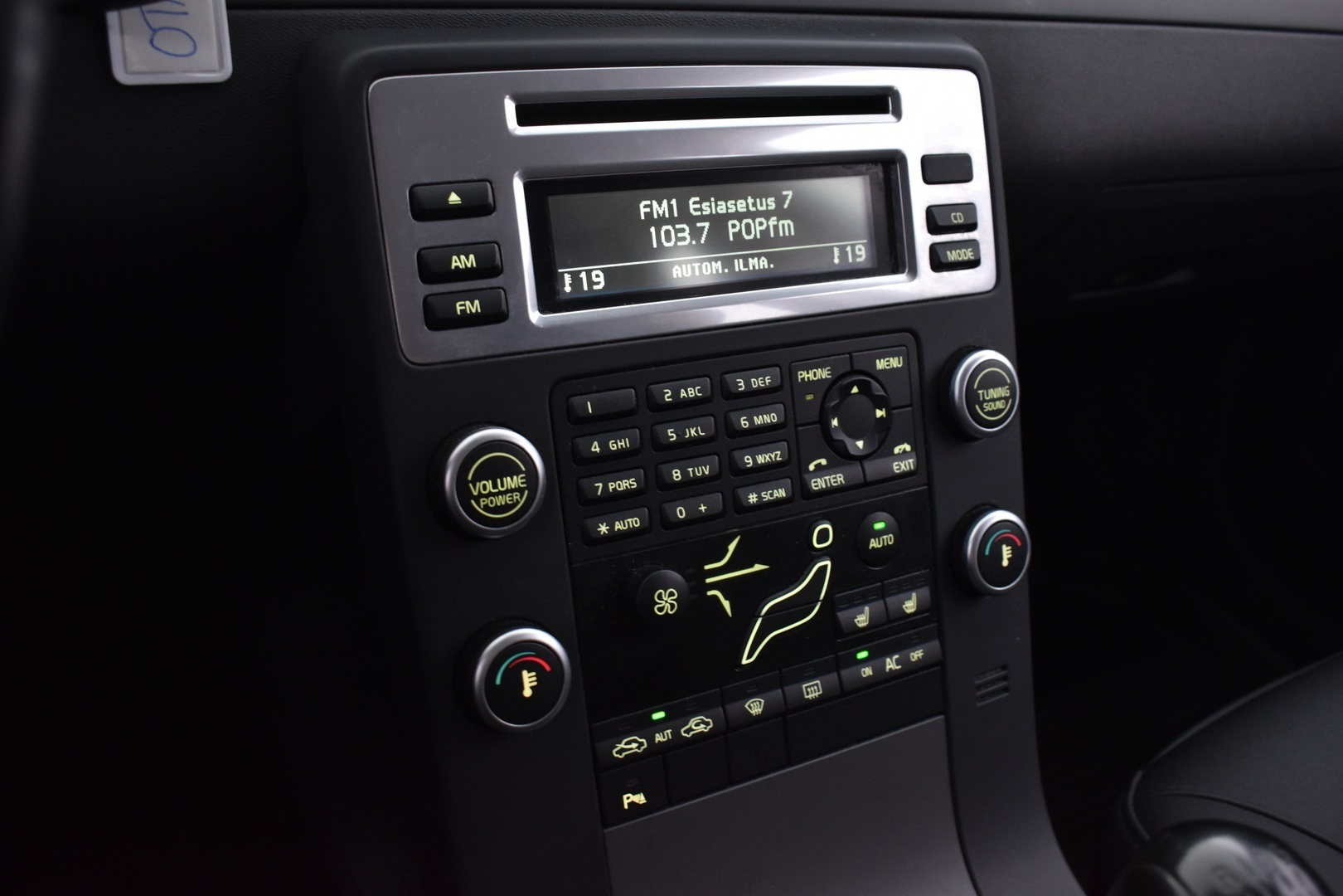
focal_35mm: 33
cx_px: 672
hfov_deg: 57.2
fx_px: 1231
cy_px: 448
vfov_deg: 40.0
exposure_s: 1/10
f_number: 5.6
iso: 1250
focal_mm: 22
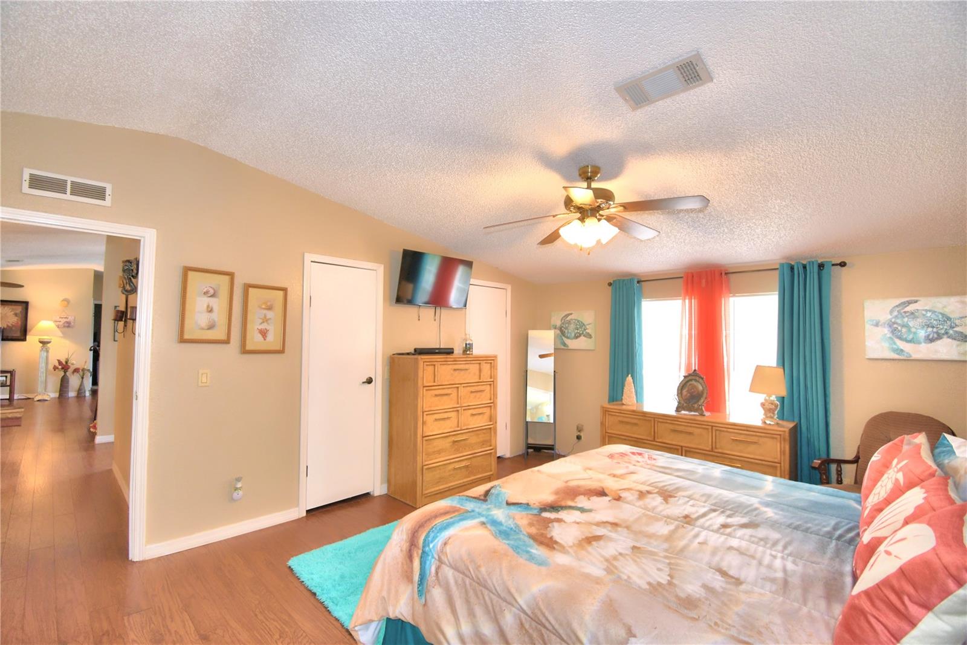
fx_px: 403
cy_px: 322
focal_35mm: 15
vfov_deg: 77.3
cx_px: 484
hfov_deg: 100.4
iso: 250
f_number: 4.5
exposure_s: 1/30
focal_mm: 10
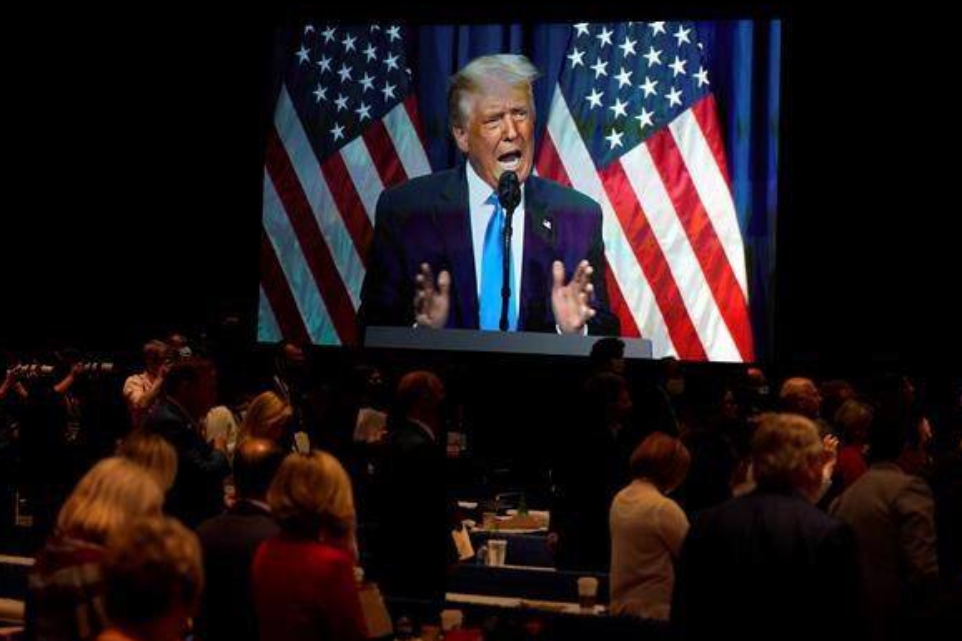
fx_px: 3125
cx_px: 534
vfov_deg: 11.7
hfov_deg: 17.5
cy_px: 286
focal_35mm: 117
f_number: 4
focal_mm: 104
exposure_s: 1/400
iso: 2000
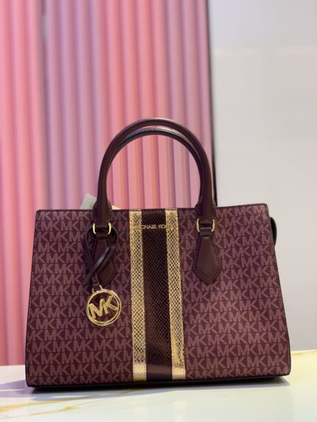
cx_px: 158
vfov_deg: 36.8
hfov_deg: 28.0
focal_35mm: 52
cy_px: 211
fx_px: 635
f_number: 2.4
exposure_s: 1/50
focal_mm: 6
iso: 64
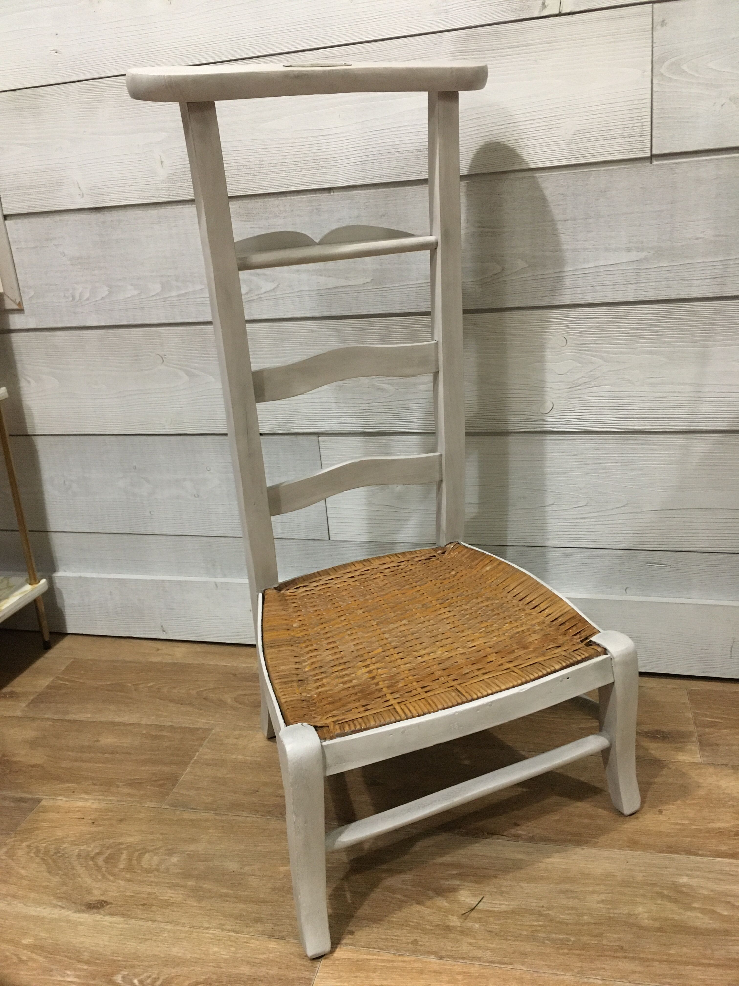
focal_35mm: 29
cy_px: 493
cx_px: 370
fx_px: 825
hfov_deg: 48.2
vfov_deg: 61.7
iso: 200
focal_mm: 4.15
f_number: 2.2
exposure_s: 1/25
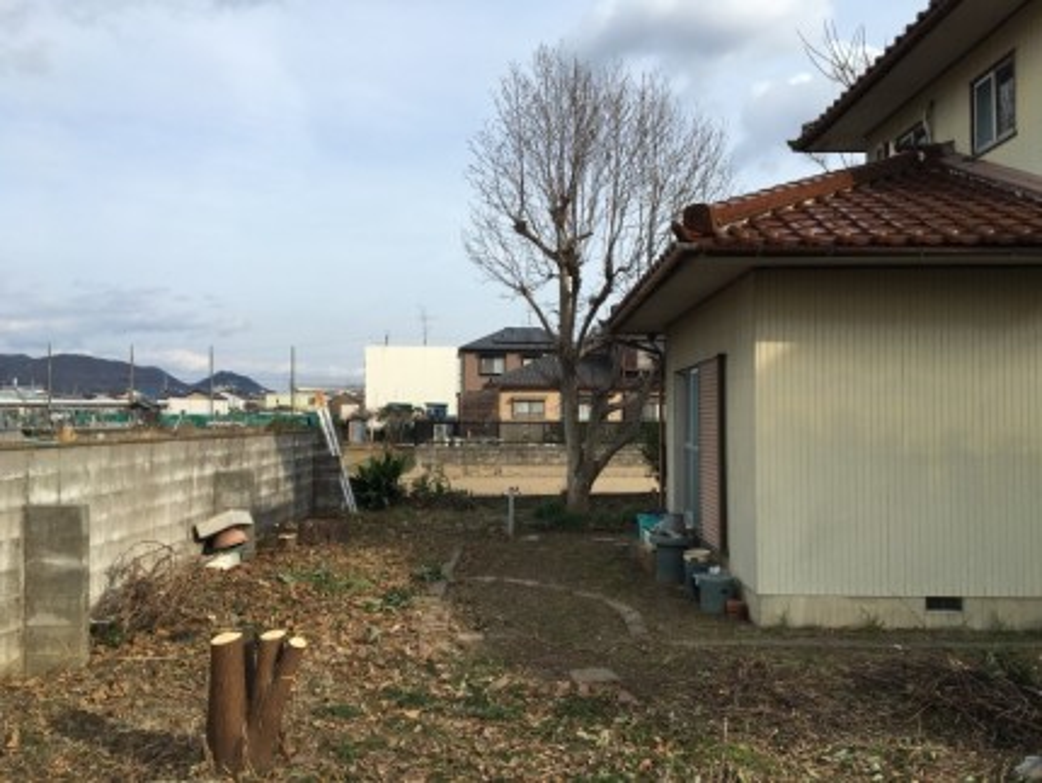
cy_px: 392
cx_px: 521
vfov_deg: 48.3
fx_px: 873
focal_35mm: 29
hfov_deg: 61.6
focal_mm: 4.15
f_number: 2.2
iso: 25
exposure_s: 1/1261
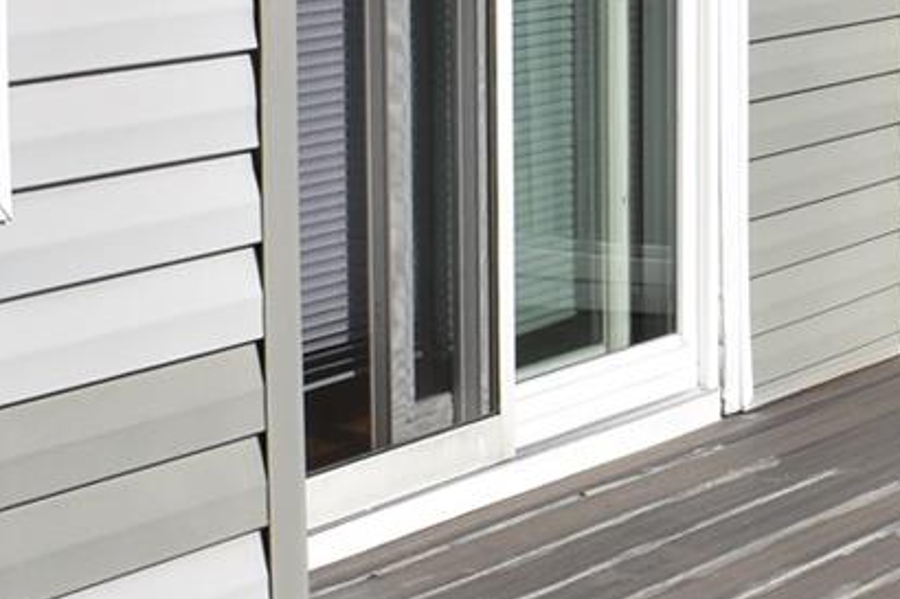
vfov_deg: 10.1
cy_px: 216
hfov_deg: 14.7
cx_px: 1051
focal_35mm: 135
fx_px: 3373
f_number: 11
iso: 200
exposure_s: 1/500
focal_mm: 18
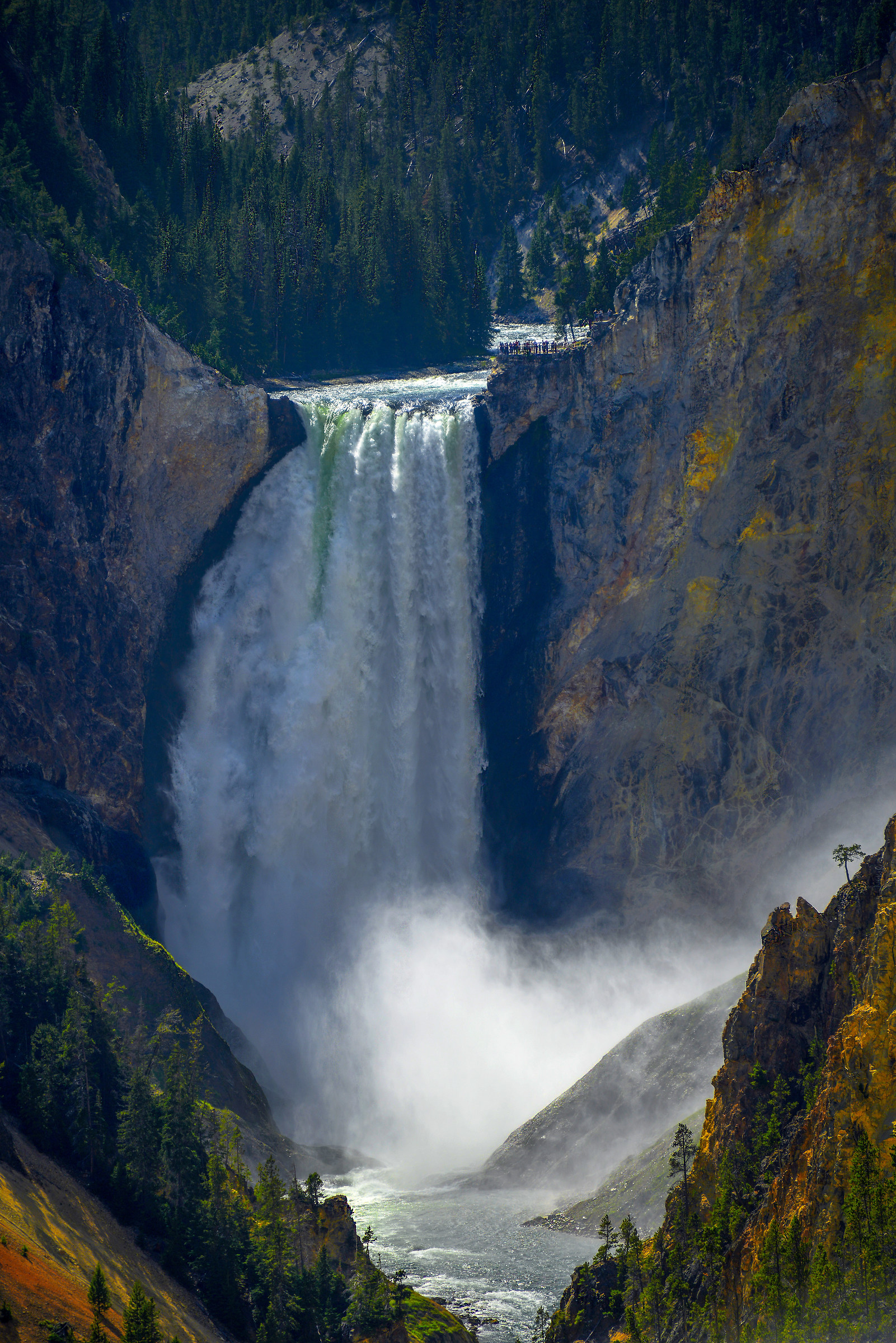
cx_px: 448
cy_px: 672
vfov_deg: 6.9
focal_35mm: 300
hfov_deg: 4.6
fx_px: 11194
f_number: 5.6
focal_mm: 300
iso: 160
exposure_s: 1/800
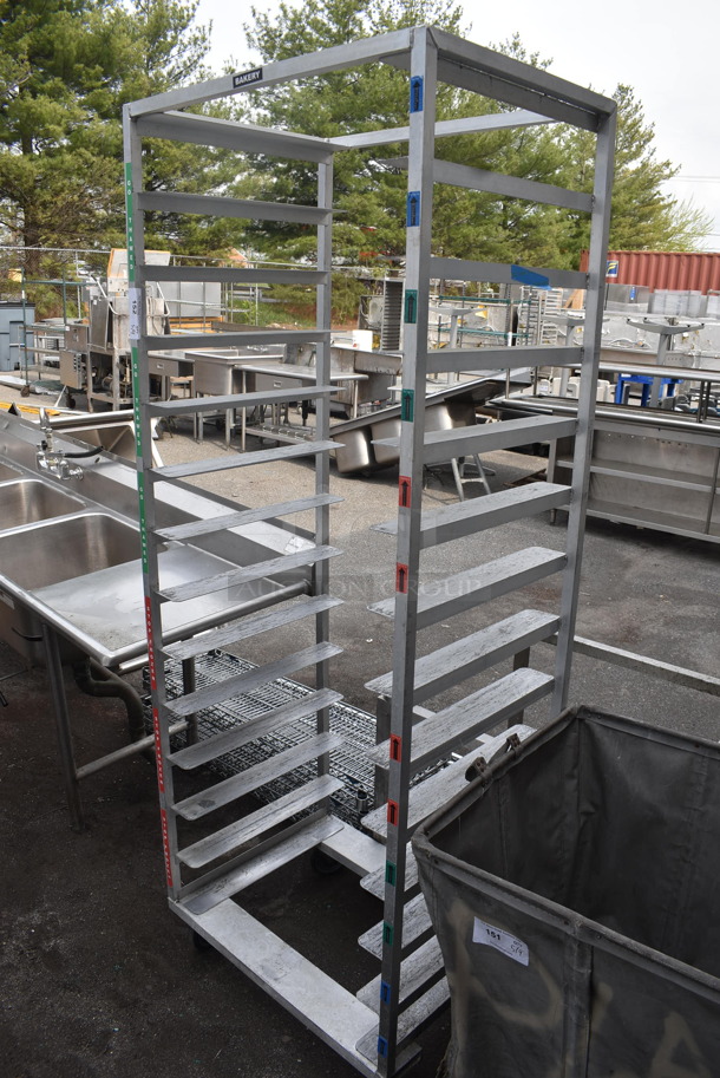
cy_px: 539
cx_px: 360
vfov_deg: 67.3
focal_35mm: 27
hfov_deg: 48.0
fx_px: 809
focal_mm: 18
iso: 200
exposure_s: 1/320
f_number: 7.1
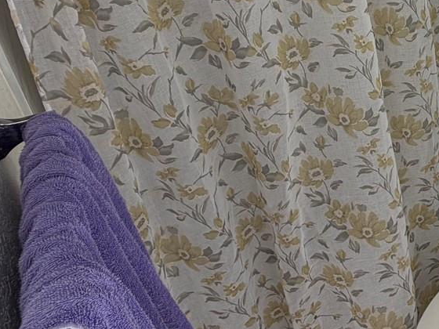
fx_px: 507
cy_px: 36
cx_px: 474
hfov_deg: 39.1
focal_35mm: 40
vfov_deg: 34.1
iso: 50
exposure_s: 1/121
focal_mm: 2.22
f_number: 2.2
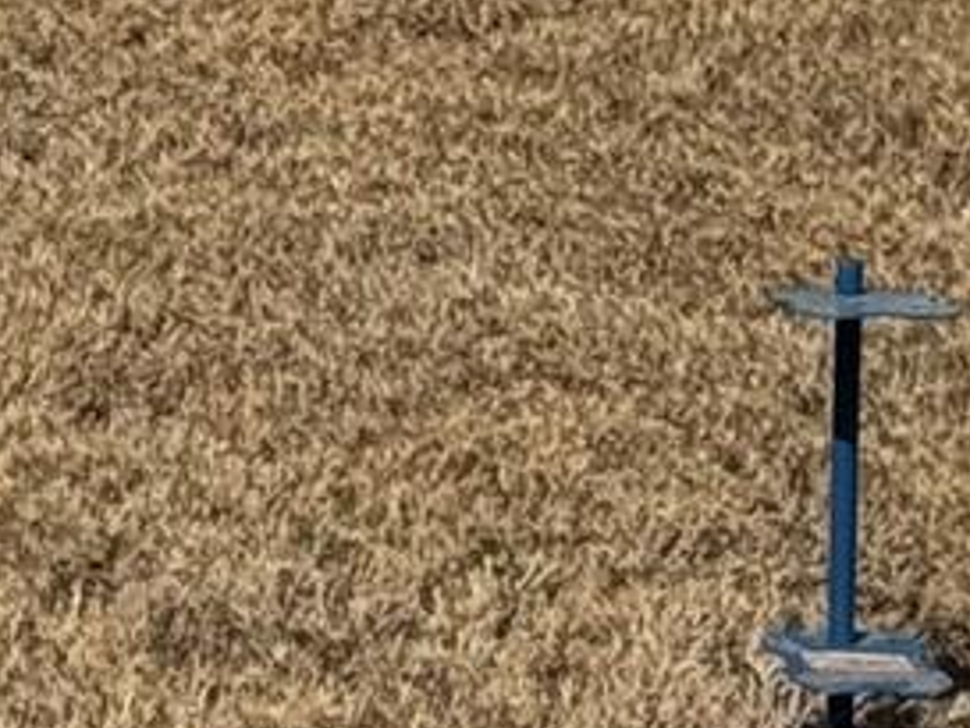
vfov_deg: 3.9
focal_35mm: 360
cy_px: -1832
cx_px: -1350
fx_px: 10092
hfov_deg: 5.3
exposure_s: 1/12500
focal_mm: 6.76
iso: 80
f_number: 1.78
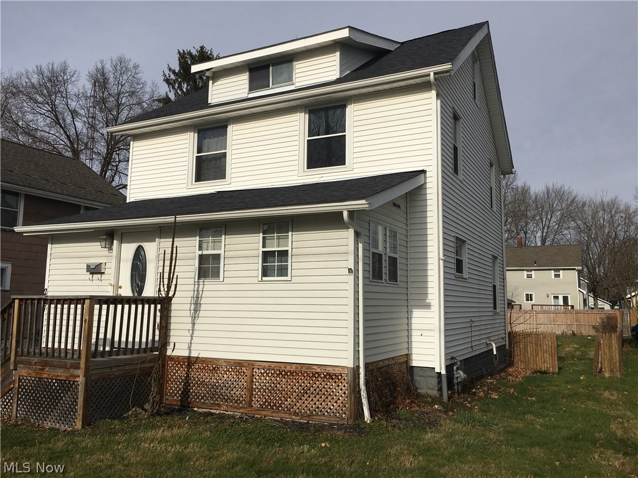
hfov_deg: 61.7
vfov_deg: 48.2
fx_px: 534
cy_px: 239
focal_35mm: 29
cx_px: 319
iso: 25
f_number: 2.2
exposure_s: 1/2959
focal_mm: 4.15
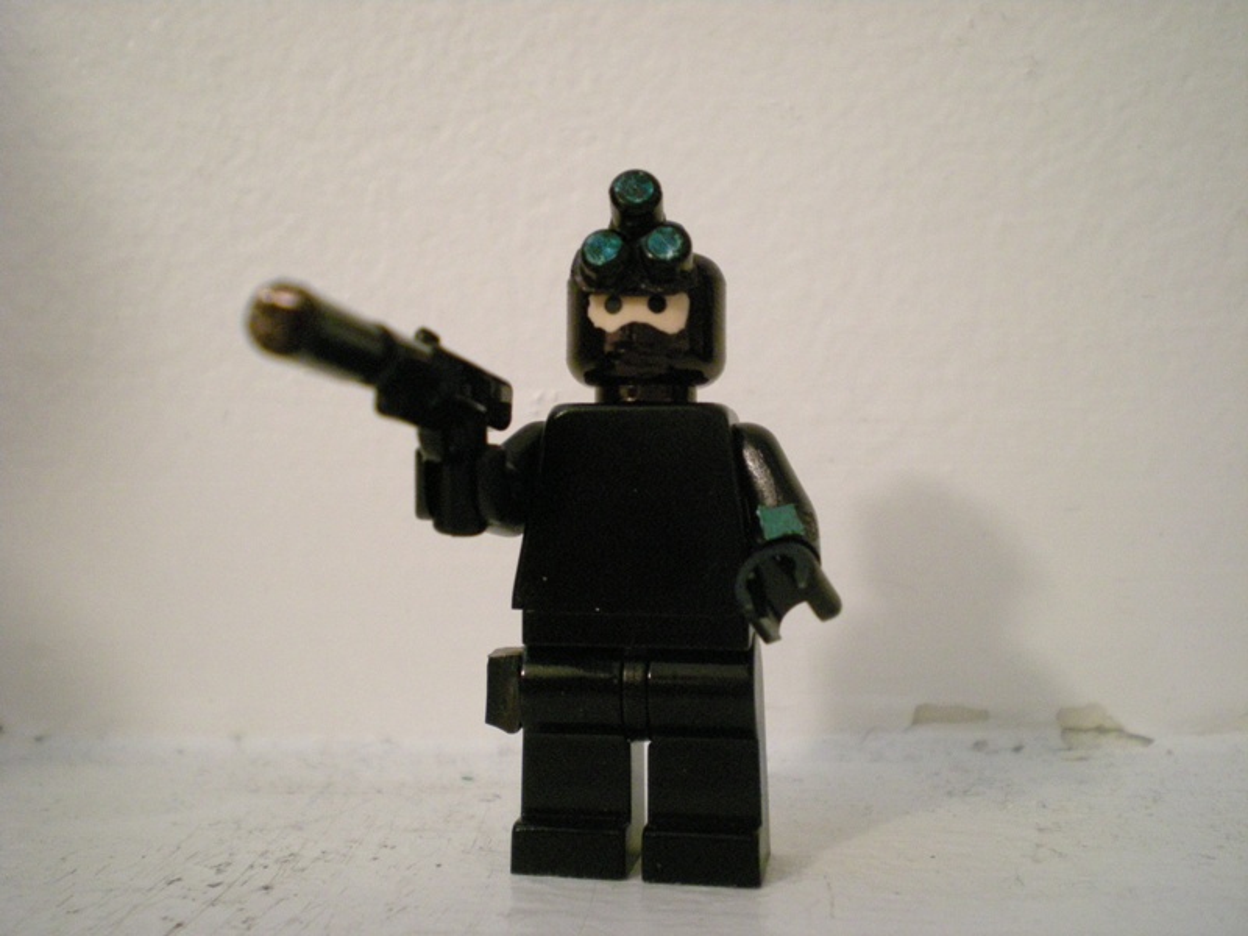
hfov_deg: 49.0
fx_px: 1370
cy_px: 468
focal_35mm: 38
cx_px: 624
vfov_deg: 37.7
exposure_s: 1/8
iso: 515
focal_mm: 6.3
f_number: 3.1
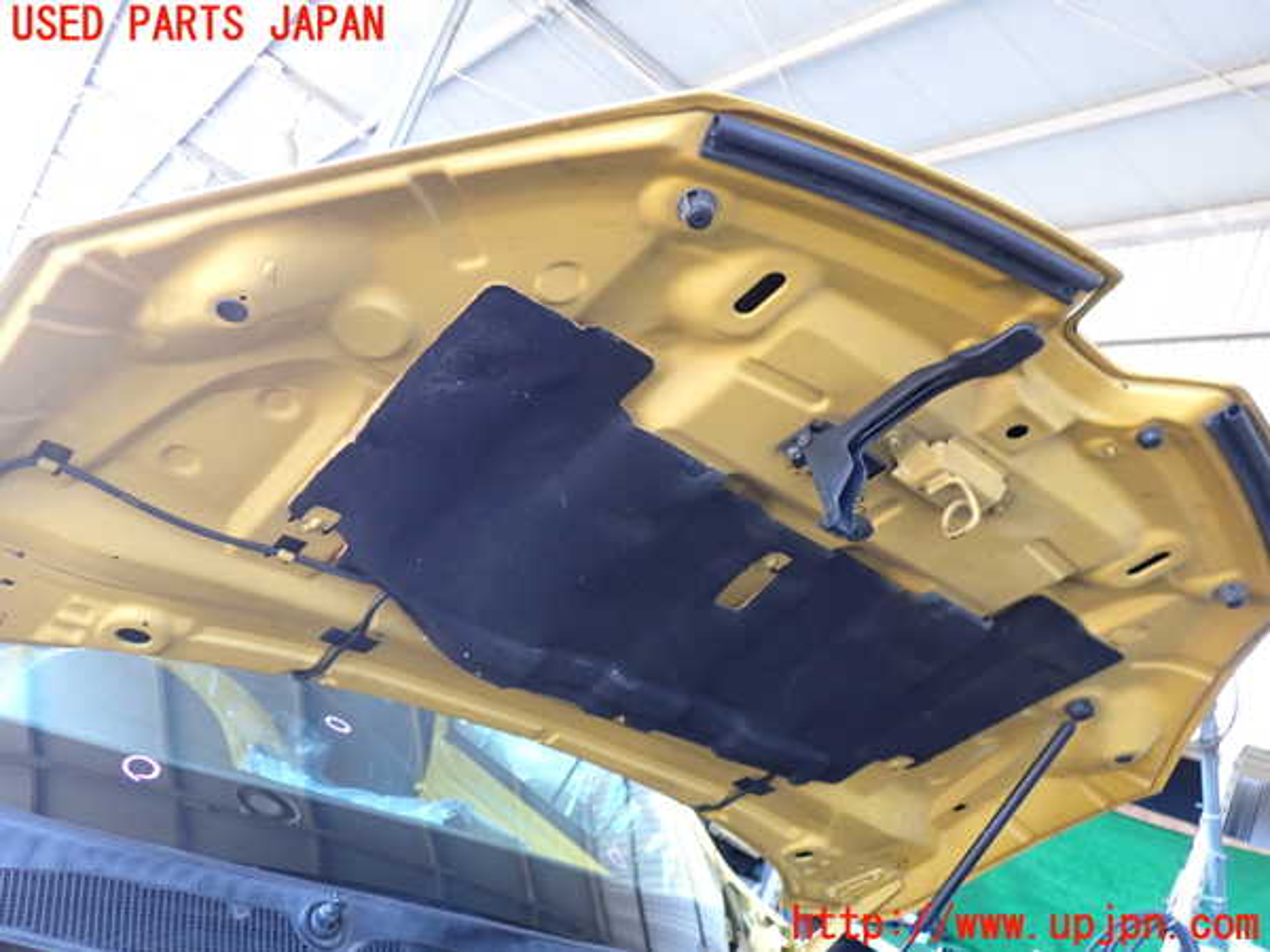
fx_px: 1101
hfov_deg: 60.0
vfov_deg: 46.8
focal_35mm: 30
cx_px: 635
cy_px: 476
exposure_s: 1/30
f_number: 2.3
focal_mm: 5.4
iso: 200
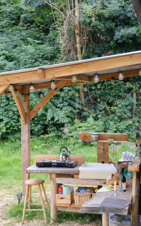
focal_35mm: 69
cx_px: 68
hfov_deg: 18.9
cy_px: 113
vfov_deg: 29.8
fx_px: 425
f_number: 5
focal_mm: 44.4
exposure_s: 1/85
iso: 160
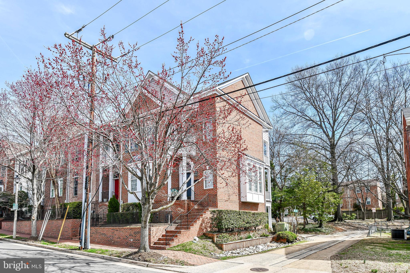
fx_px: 239
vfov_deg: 59.5
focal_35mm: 21
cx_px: 205
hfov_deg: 81.2
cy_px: 136
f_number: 8
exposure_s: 1/250
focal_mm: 14
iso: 110
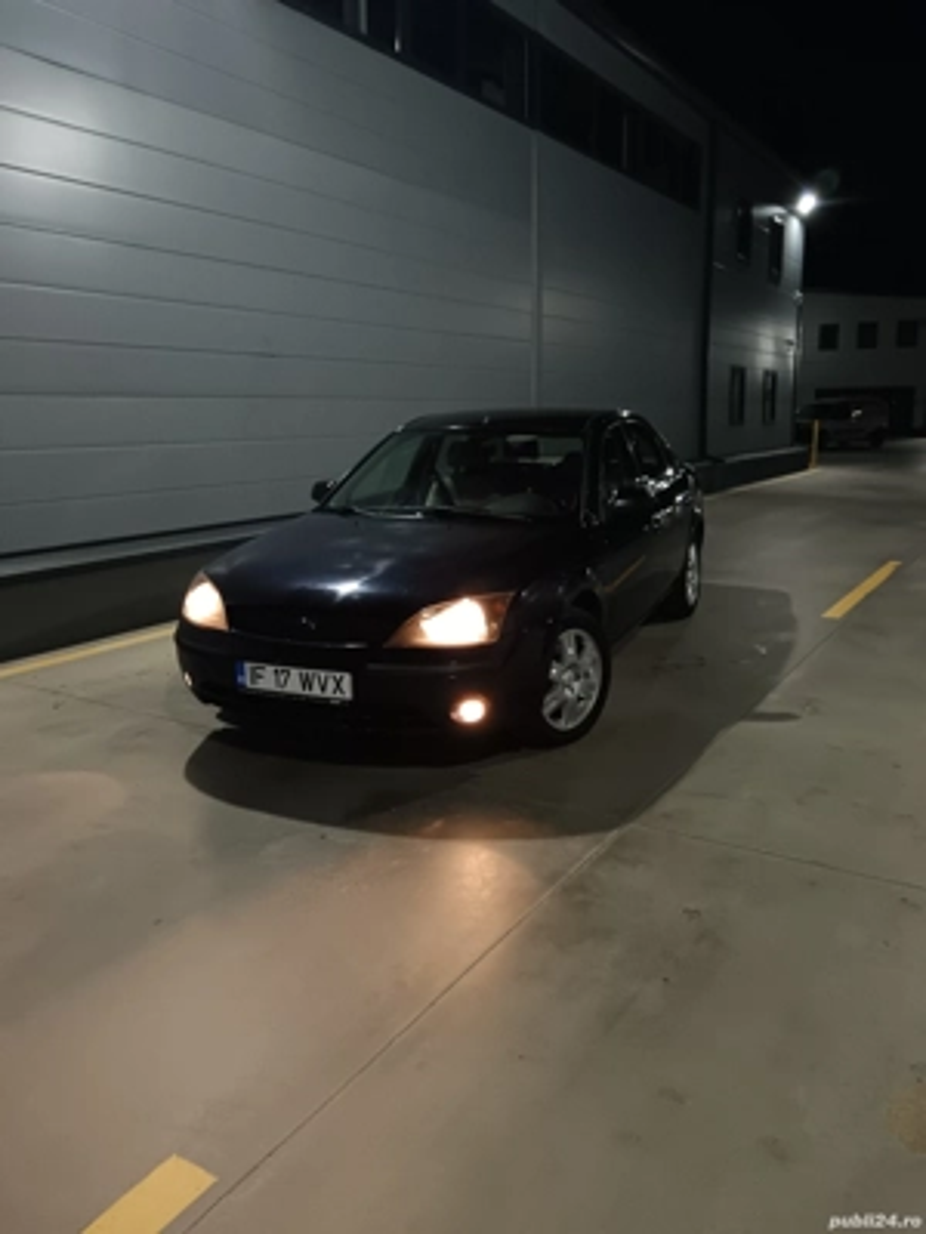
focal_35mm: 27
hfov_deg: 51.4
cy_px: 617
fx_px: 963
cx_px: 463
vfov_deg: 65.3
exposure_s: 1/50
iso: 843
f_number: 1.9
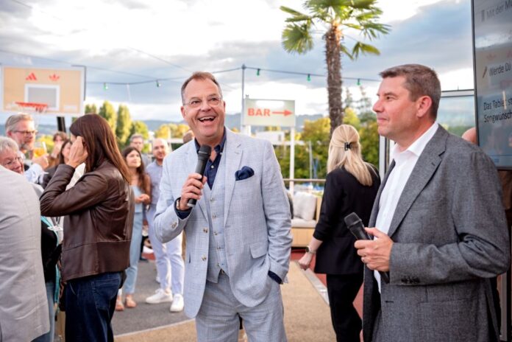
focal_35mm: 42
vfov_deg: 31.9
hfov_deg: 46.4
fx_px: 597
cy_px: 171
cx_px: 256
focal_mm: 42
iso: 800
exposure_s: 1/400
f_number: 3.5
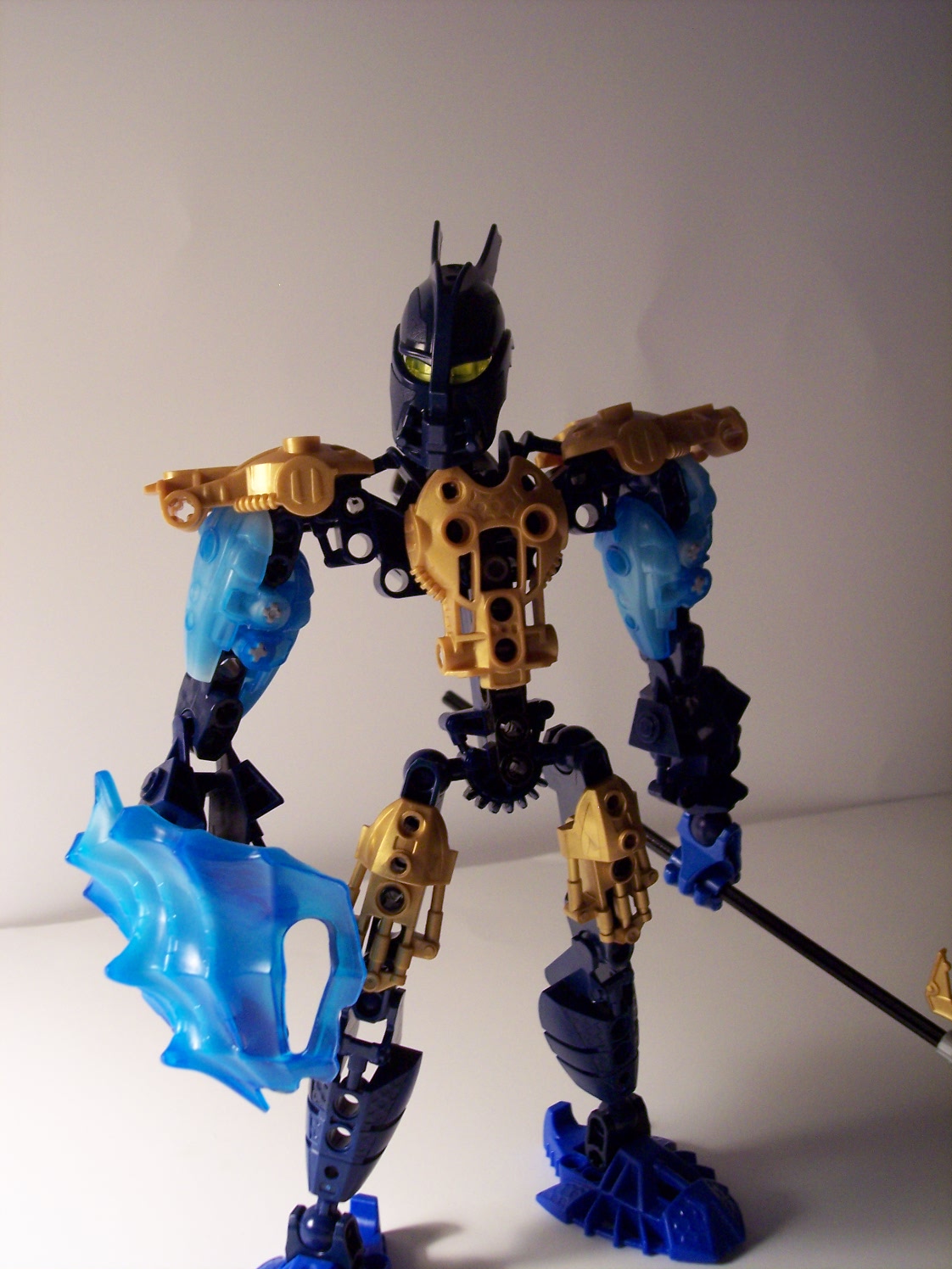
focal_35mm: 39
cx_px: 476
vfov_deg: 47.9
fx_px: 1430
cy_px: 634
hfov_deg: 36.8
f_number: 3.4
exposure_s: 1/20
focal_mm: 8
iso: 200
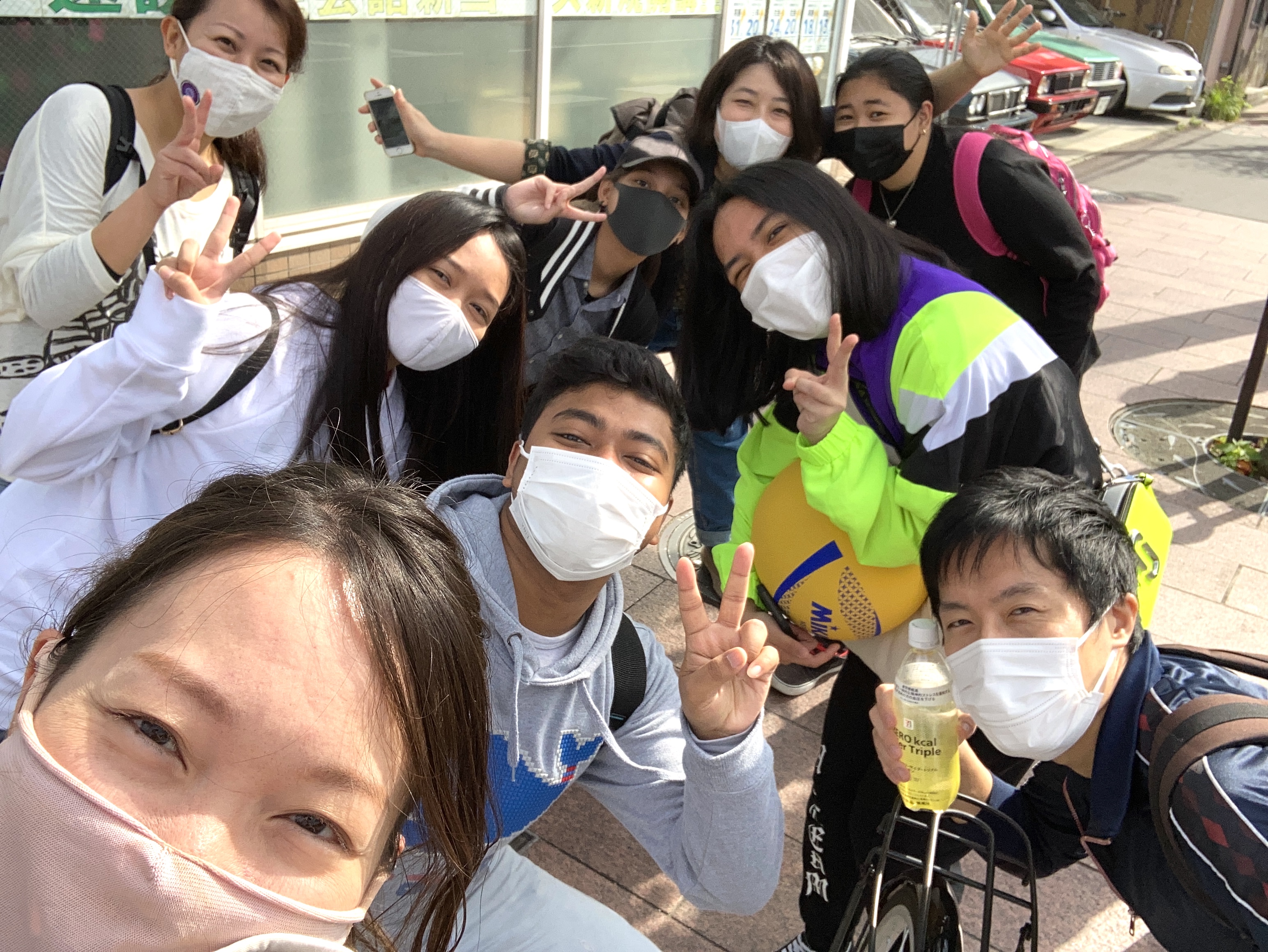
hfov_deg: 56.8
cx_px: 634
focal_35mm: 32
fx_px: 1173
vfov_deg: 44.2
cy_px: 476
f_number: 2.2
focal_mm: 2.87
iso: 20
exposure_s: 1/861
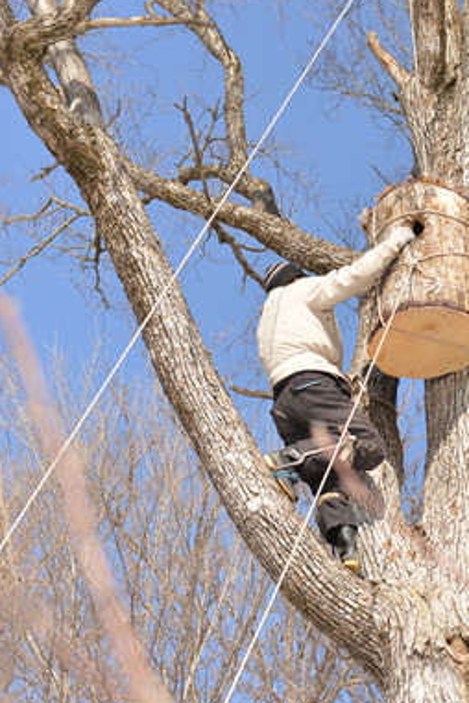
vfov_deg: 19.6
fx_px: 2032
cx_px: 491
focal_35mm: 104
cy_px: 345
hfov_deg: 13.0
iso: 320
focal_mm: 66
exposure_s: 1/800
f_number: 6.3
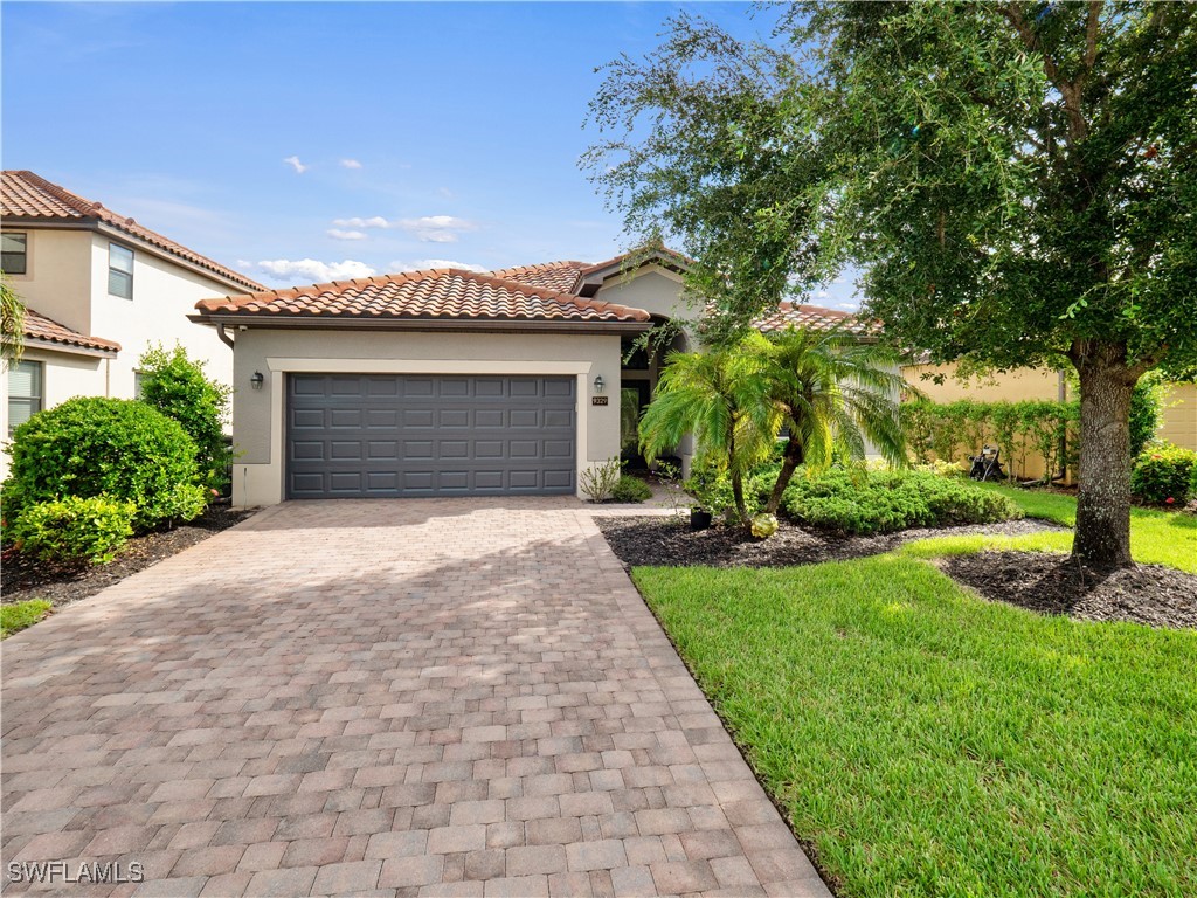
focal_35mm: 18
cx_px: 598
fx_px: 622
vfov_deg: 71.6
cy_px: 449
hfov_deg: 87.8
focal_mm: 9
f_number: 7.1
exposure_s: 1/400
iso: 200
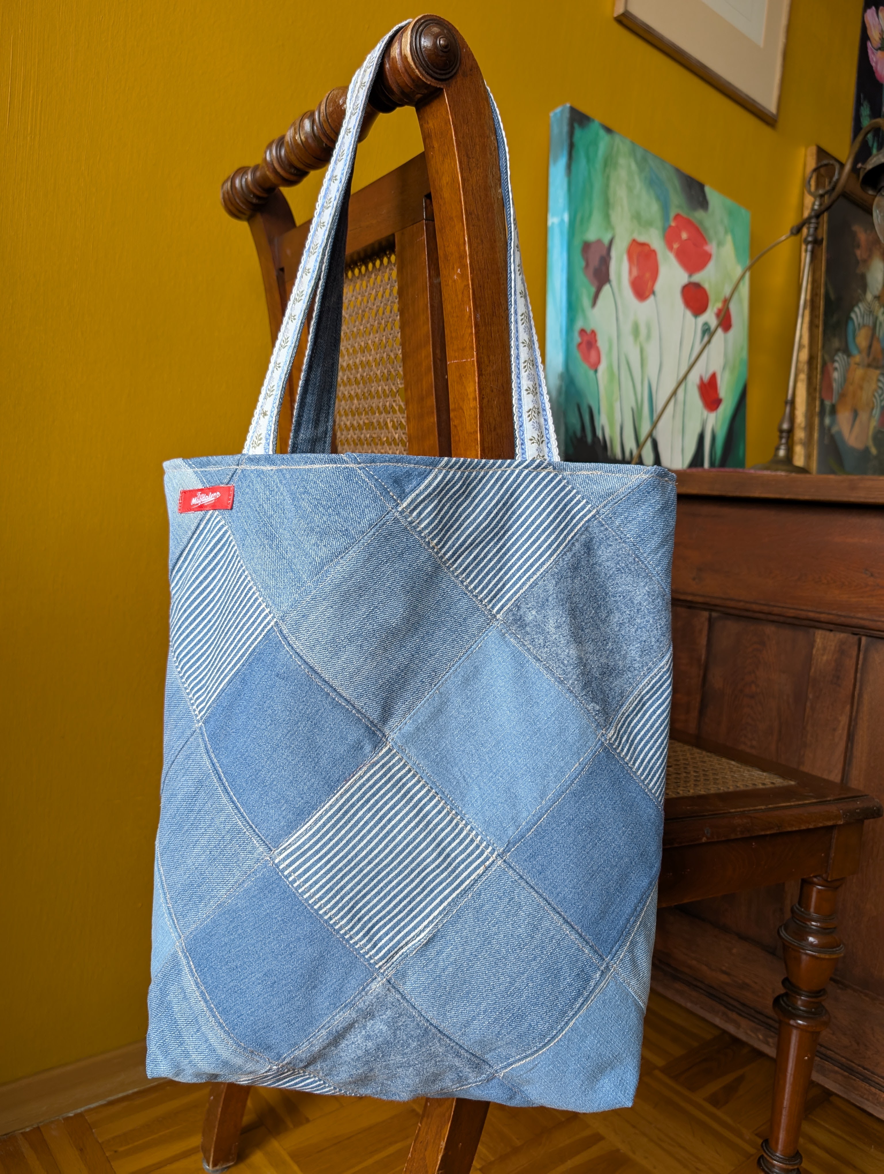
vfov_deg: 71.5
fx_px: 815
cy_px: 587
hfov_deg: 56.9
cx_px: 442
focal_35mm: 24
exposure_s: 1/61.1
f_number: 1.68
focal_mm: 6.9
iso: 65
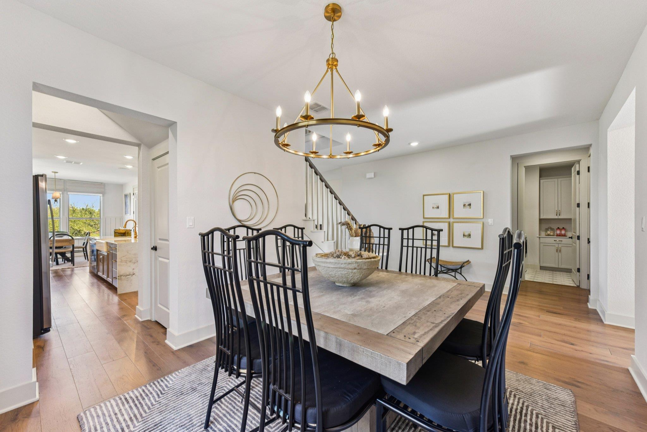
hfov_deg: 104.2
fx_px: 252
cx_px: 324
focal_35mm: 14
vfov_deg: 81.2
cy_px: 216
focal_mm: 14
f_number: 8
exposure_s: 1/15
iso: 400
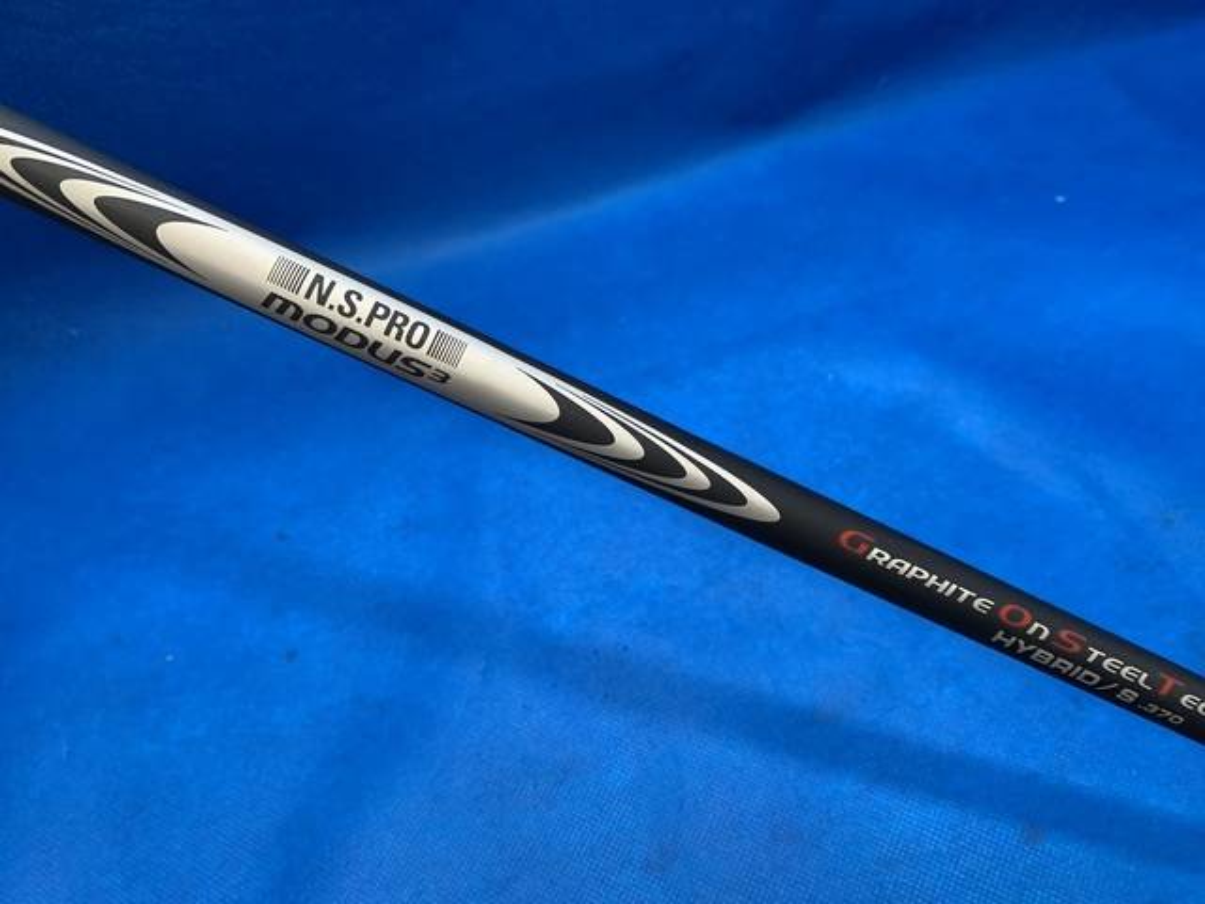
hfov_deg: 67.3
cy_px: 452
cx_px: 602
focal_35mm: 26
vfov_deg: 53.1
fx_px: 905
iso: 100
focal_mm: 4.25
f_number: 1.8
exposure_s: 1/60
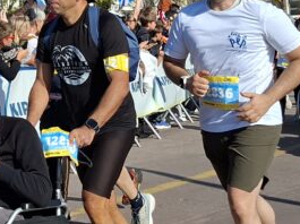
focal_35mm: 89
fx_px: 770
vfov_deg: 16.2
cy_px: -5
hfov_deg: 20.9
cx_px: -33
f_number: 1.8
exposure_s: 1/2833
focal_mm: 5.54
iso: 50
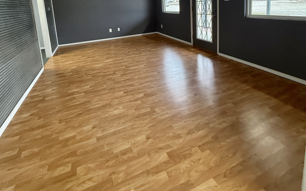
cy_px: 28
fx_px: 167
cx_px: 154
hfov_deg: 85.1
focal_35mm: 20
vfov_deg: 53.9
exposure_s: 1/120
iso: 400
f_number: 2.2
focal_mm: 2.22
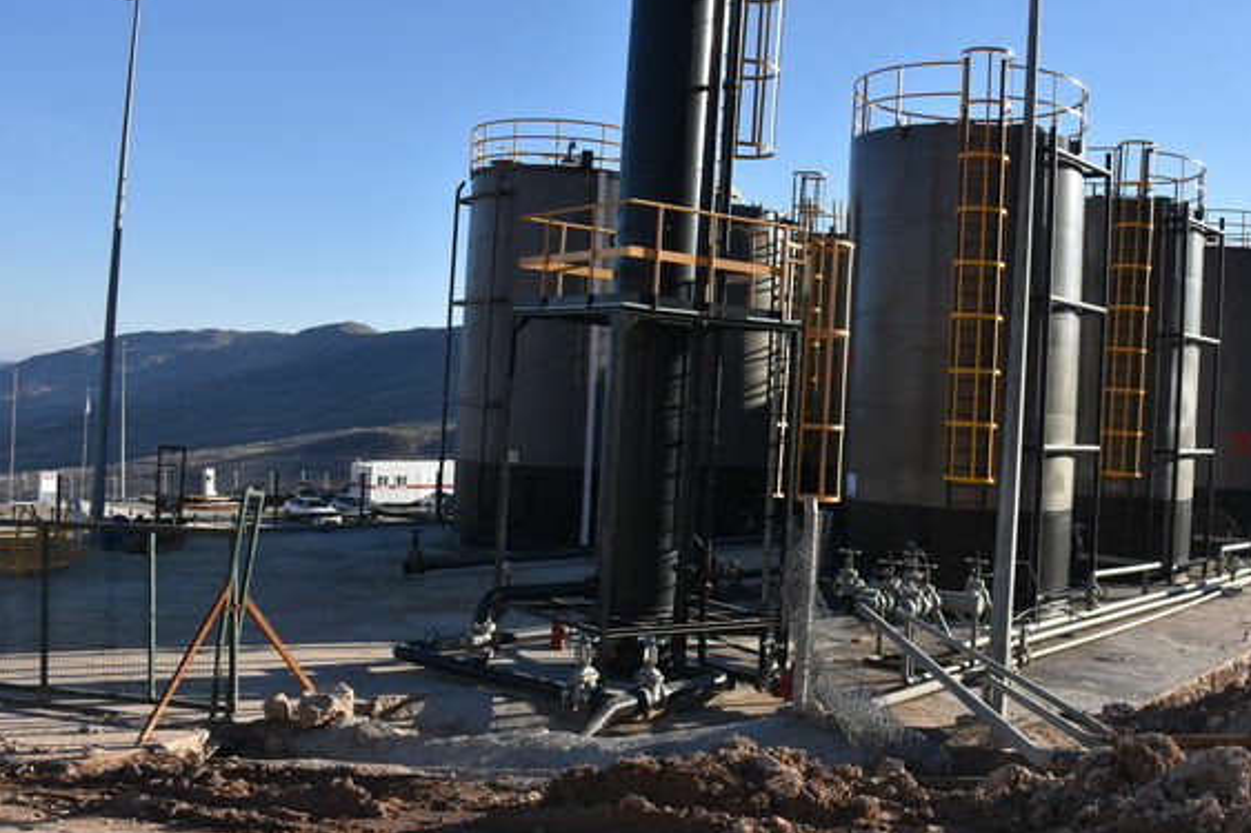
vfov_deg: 36.7
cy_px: 342
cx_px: 813
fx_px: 1251
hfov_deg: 52.3
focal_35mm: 36
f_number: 8
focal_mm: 18
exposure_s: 1/250
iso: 100
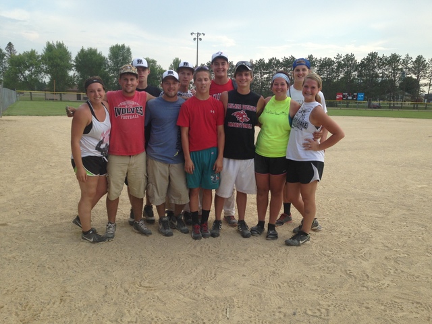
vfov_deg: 42.9
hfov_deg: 55.4
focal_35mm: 33
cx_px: 216
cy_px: 162
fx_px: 412
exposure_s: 1/531
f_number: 2.4
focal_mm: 4.12
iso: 50
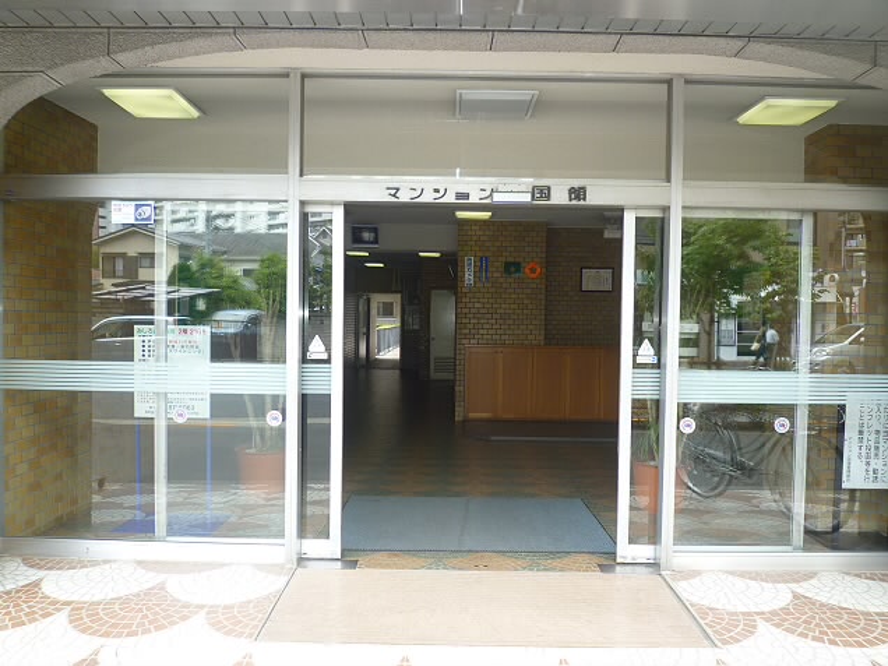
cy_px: 333
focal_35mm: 25
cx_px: 444
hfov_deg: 69.4
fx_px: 641
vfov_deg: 54.9
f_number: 2.8
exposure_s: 1/100
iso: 100
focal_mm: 4.4
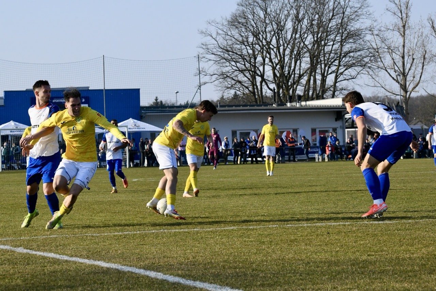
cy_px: 146
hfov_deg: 15.2
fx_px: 1635
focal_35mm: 135
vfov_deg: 10.2
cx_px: 218
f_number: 14
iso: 2500
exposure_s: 1/1600
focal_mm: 135
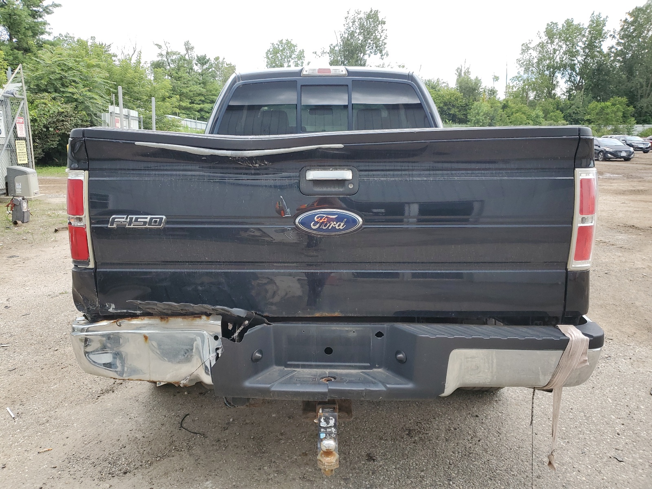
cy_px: 244
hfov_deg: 67.3
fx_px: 490
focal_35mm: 26
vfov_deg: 53.1
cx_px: 326
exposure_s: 1/588
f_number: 1.5
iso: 50
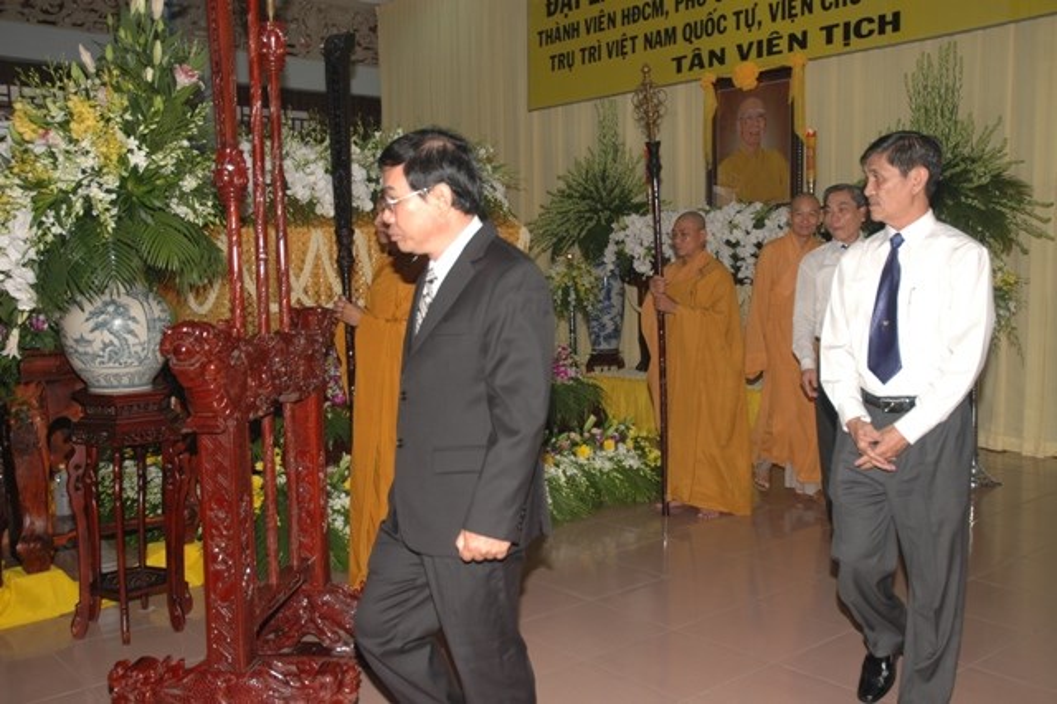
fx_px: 1056
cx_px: 528
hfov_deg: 53.2
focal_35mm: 36
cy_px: 352
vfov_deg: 36.8
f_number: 4
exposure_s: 1/60
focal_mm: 24
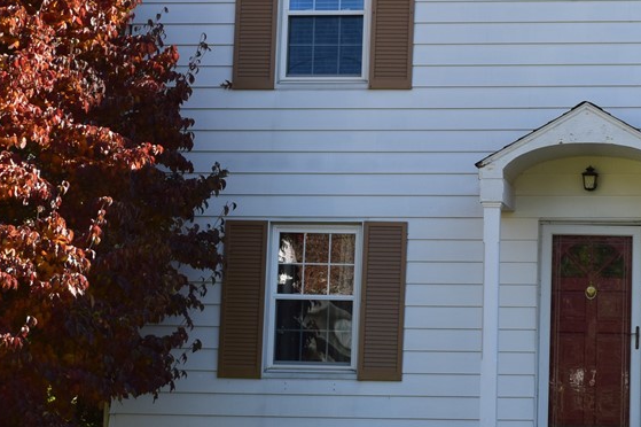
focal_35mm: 99
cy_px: 117
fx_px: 1762
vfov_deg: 13.8
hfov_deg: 20.4
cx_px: 518
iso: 400
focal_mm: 34
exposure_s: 1/250
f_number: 10
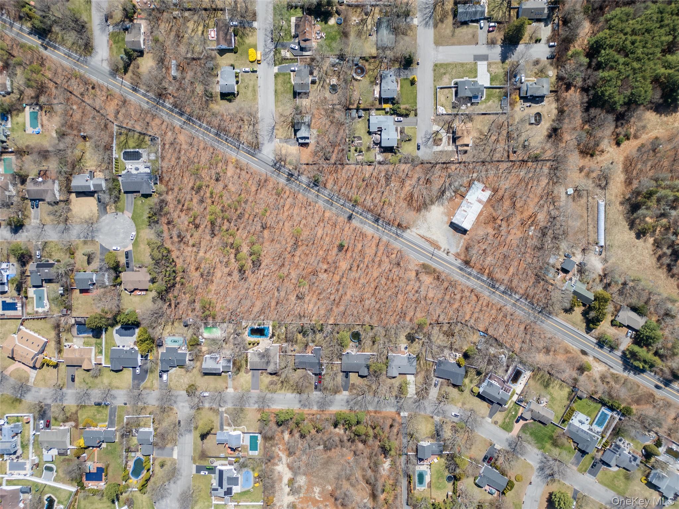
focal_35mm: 24
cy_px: 254
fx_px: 471
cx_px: 340
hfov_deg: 71.6
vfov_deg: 56.8
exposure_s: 1/180
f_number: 1.7
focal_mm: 6.72
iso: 100
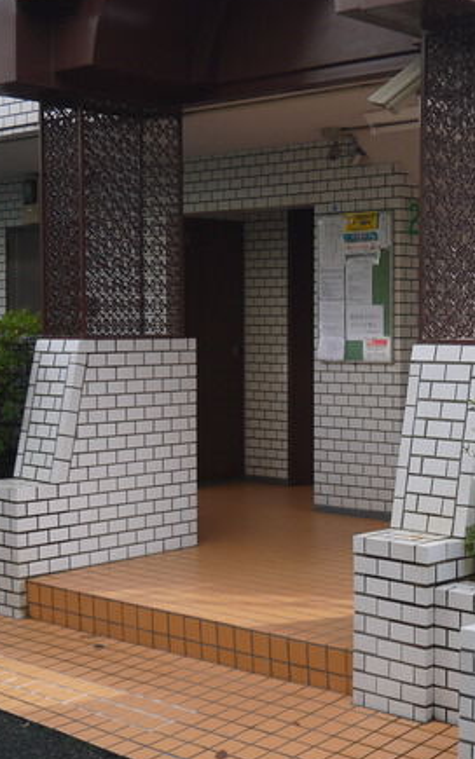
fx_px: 1180
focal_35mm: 57
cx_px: 444
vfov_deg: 35.7
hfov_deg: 22.1
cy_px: 380
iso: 160
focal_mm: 14
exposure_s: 1/500
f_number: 3.5
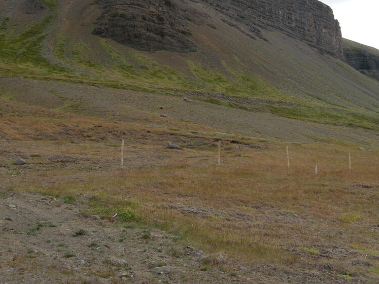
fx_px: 525
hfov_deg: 39.3
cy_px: 104
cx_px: 247
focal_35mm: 48
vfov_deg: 30.1
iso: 100
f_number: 4.8
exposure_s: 1/250
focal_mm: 7.5
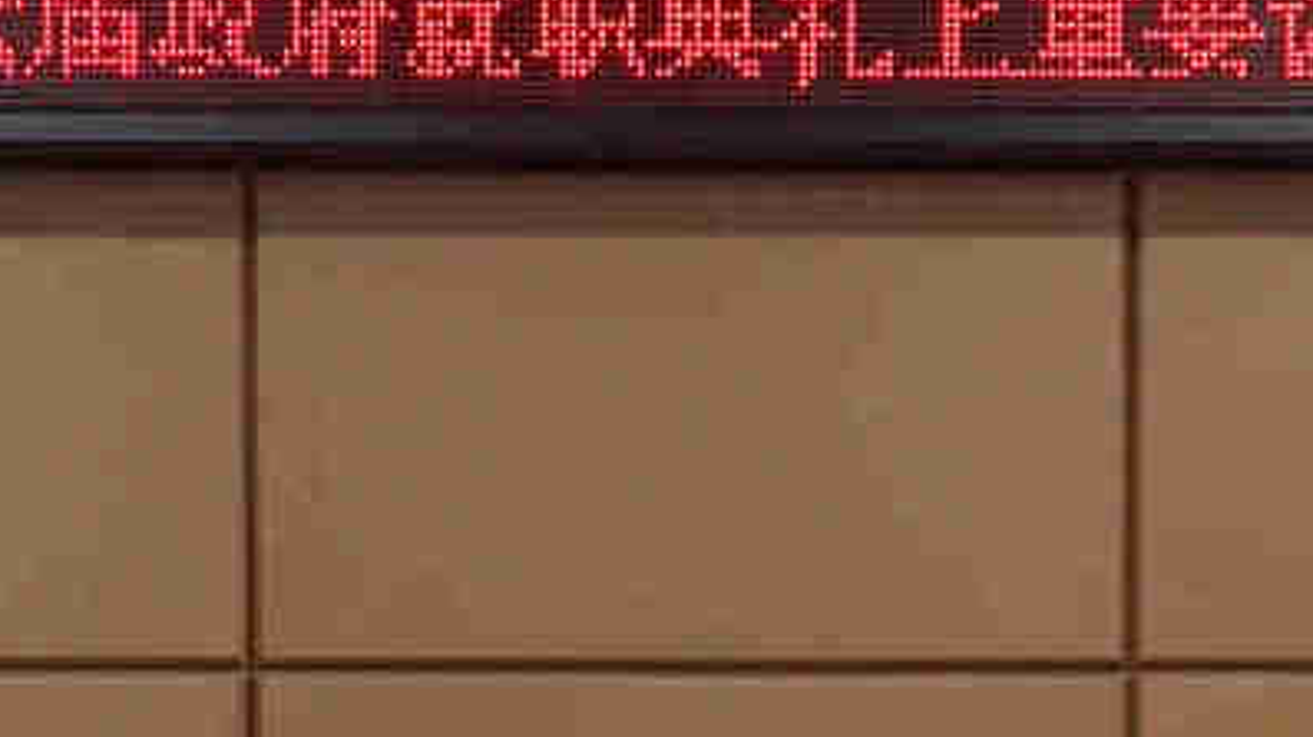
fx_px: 5882
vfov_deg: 7.0
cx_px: 708
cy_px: 1200
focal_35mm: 169
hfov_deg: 12.7
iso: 2000
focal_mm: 32
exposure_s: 1/160
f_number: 4
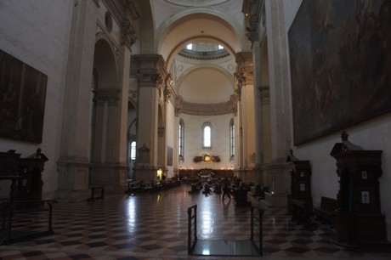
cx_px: 196
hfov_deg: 67.4
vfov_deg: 47.9
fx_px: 293
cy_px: 130
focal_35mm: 27
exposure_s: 1/30
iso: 3200
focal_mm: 18
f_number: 3.5
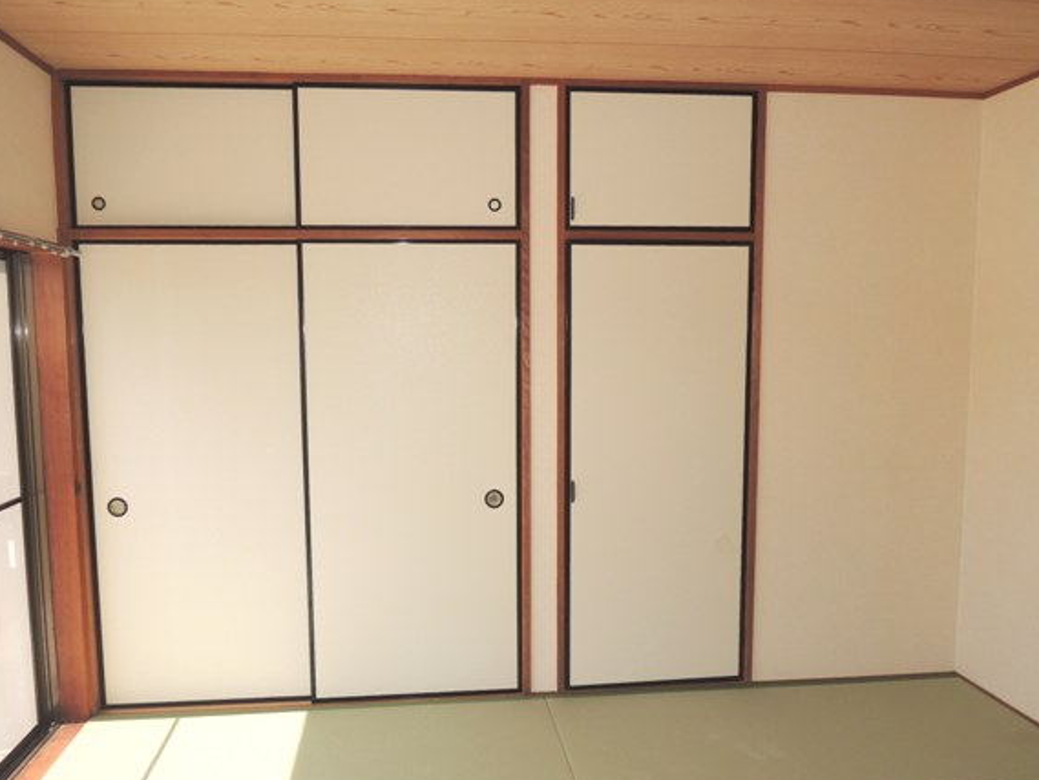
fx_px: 811
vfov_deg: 51.3
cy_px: 426
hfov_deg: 65.2
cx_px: 486
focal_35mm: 27
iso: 100
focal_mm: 4.3
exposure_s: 1/640
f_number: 2.8
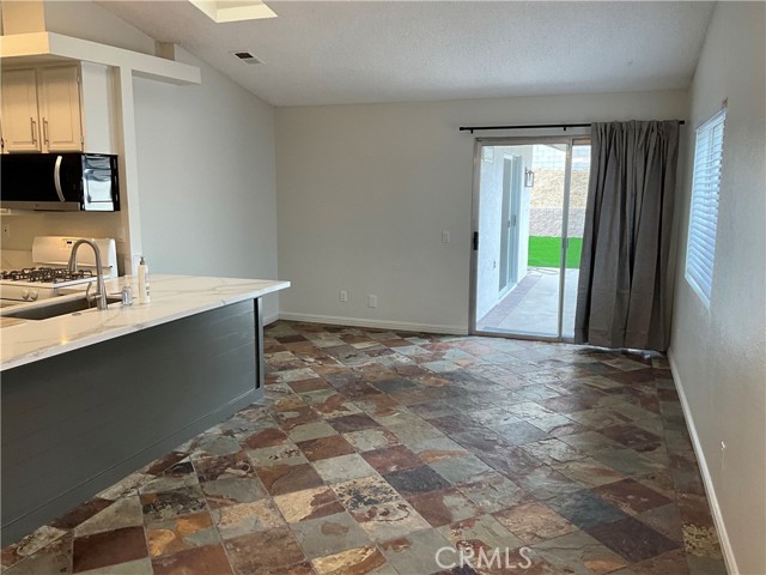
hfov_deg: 61.7
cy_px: 288
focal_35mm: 29
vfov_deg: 48.2
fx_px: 642
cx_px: 383
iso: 50
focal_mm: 3
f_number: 1.8
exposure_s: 1/60
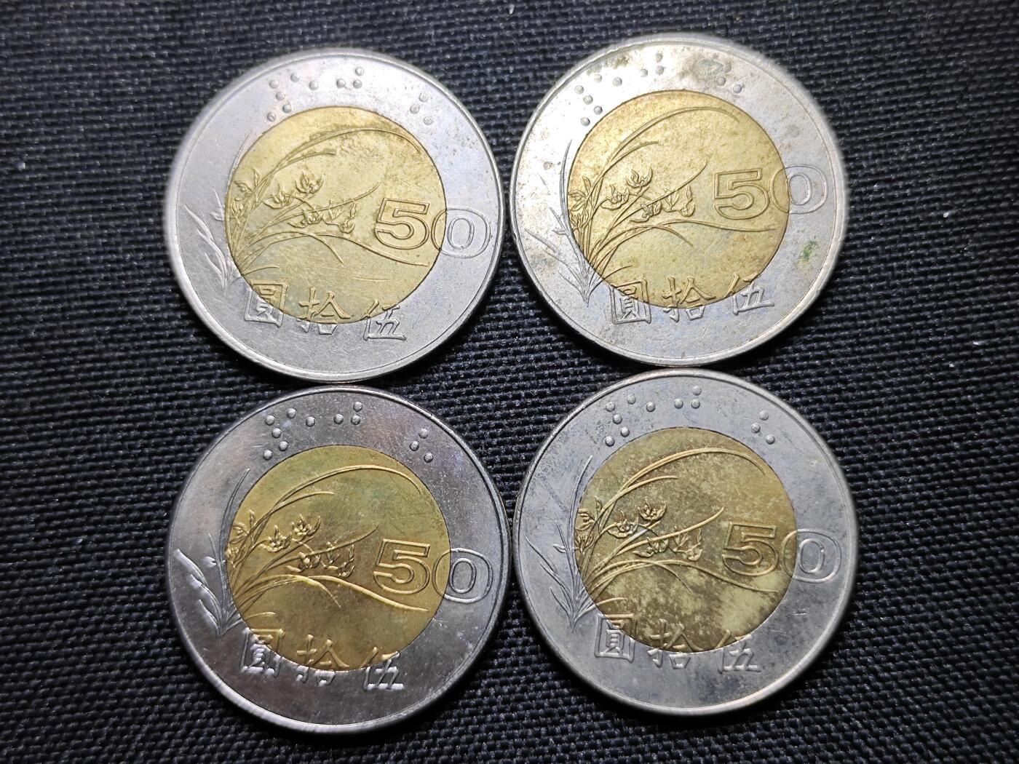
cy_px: 382
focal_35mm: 49
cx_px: 510
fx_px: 1442
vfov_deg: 29.7
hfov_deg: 38.9
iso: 50
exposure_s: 1/100
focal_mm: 5.84
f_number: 1.6
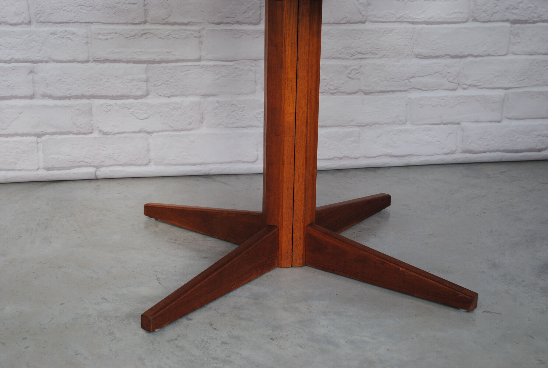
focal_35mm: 48
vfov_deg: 28.2
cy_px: 184
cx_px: 274
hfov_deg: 41.0
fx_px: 732
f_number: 5
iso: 200
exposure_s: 1/100
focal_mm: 32
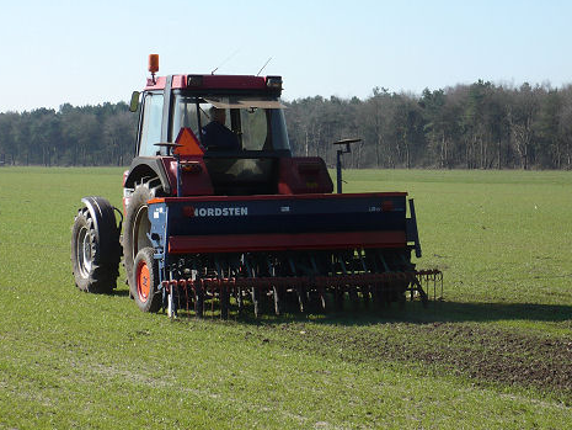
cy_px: 217
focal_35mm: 127
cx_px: 288
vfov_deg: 11.7
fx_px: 2099
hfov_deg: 15.5
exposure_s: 1/400
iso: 100
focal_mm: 17.4
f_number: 5
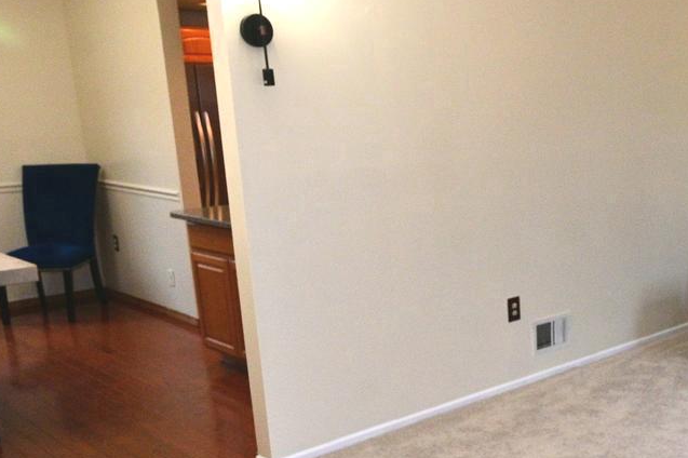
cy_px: 308
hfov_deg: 40.6
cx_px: 607
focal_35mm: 45
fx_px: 860
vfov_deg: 29.6
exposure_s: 1/100
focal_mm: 14
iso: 1000
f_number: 7.1
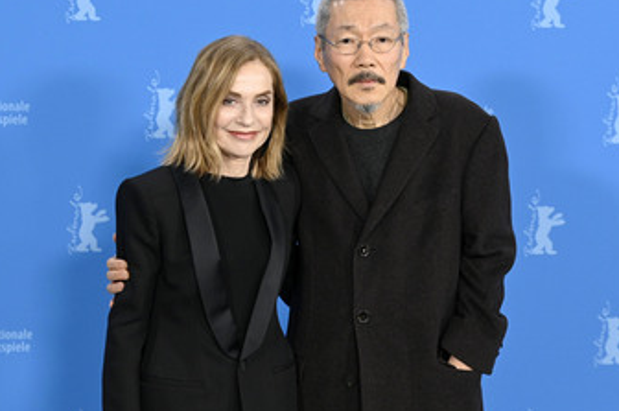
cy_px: 241
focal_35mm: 94
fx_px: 1614
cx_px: 336
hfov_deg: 21.7
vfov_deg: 14.5
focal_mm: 70
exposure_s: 1/640
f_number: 4.5
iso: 3200
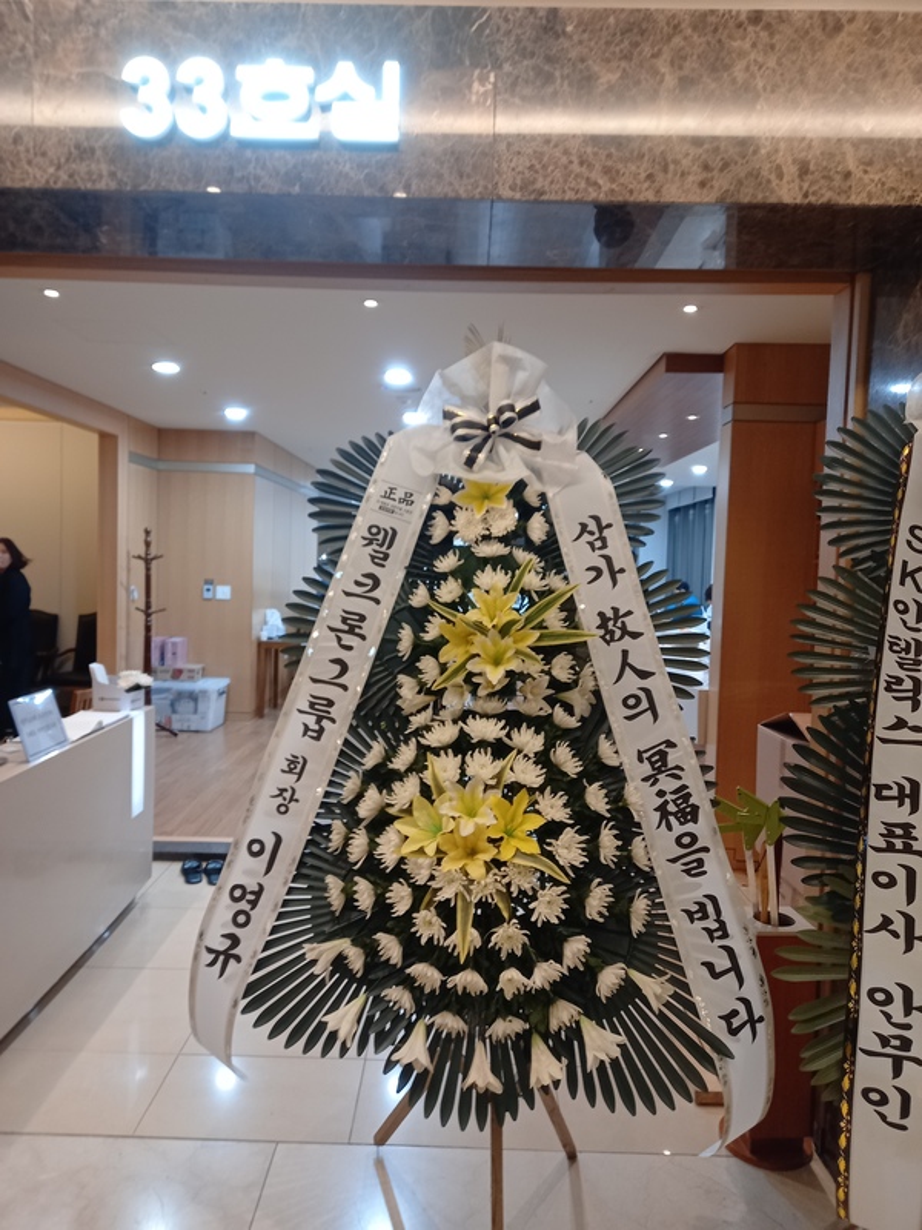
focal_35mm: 25
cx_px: 461
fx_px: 888
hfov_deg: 54.9
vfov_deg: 69.4
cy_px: 615
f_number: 2
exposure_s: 1/30
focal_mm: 4.6
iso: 200
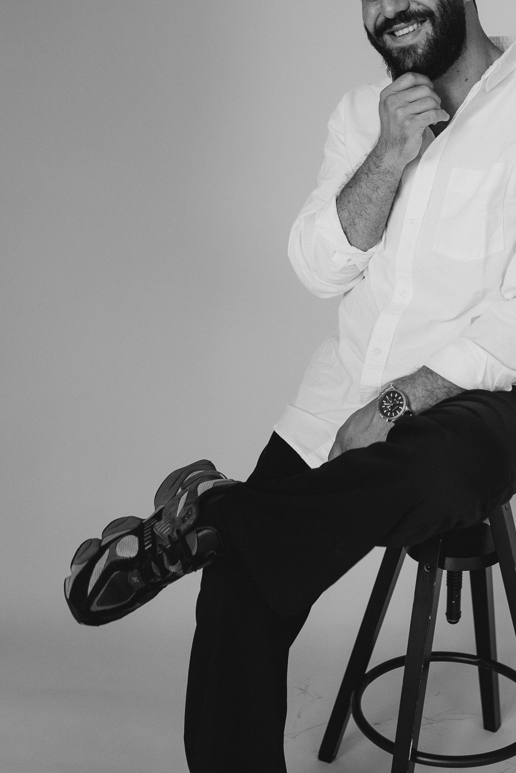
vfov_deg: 34.6
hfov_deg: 24.0
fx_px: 1204
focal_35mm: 56
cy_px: 164
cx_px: 367
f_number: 2
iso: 1000
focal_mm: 35
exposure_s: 1/2000
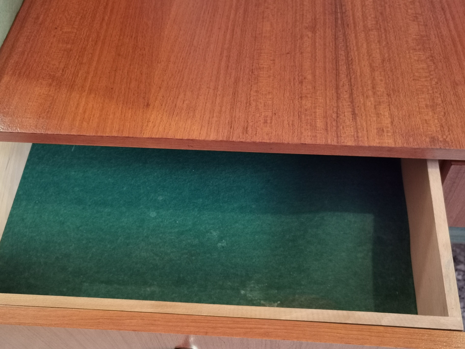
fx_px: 524
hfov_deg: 47.9
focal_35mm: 39
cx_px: 232
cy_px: 174
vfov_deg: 36.8
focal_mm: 5.56
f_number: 1.6
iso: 320
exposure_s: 1/33.3
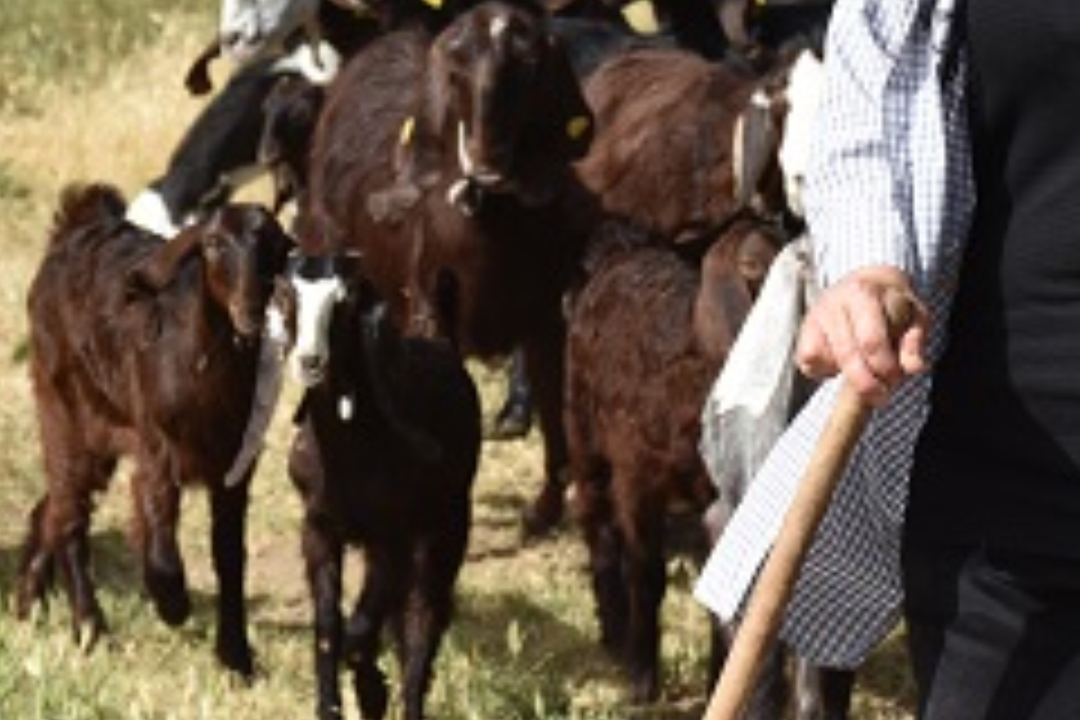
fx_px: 6749
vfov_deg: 6.1
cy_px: -130
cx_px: 675
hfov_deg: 9.1
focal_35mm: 225
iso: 200
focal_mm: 60
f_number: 8
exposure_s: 1/500
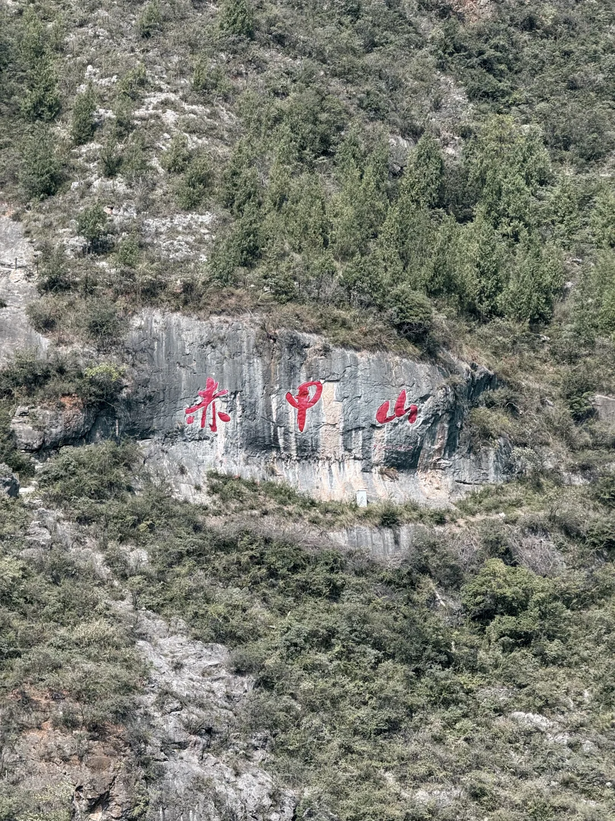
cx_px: 308
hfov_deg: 12.3
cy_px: 410
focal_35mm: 120
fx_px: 2843
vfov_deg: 16.4
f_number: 2.8
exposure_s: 1/926
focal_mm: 15.66
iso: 64
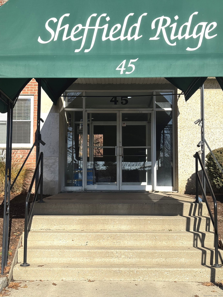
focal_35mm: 48
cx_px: 112
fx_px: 412
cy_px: 148
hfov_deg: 30.3
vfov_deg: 39.7
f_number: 1.78
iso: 64
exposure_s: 1/4049
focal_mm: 6.76
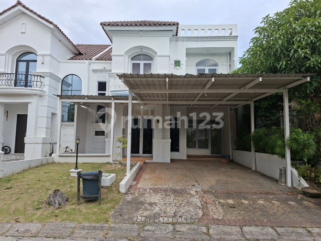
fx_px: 213
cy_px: 120
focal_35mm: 23
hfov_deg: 73.9
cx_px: 160
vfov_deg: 58.9
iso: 50
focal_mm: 5.54
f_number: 1.8
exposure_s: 1/573
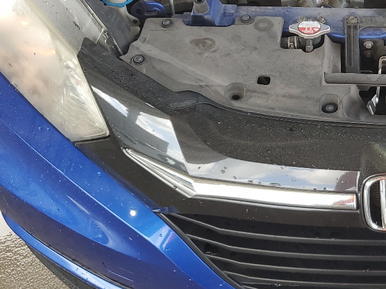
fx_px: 647
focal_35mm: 58
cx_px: 389
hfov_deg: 30.8
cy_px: 79
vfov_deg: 25.0
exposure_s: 1/250
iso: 50
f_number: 1.5
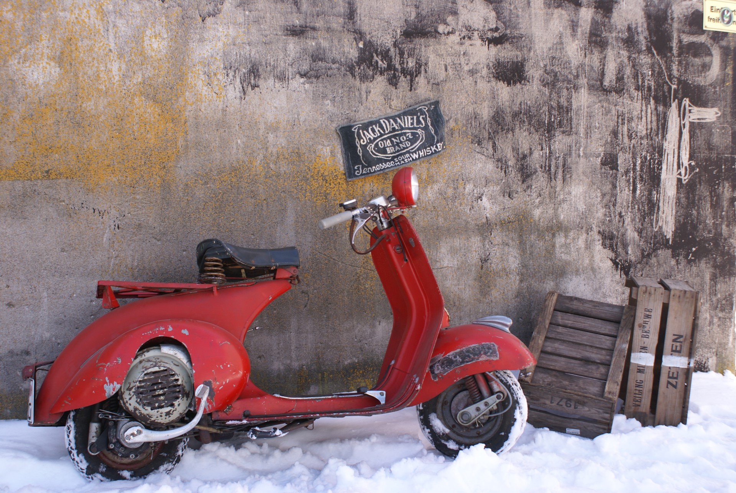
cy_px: 246
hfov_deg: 43.6
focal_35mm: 45
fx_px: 921
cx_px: 368
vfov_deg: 29.9
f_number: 6.3
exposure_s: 1/80
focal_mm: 30
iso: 100
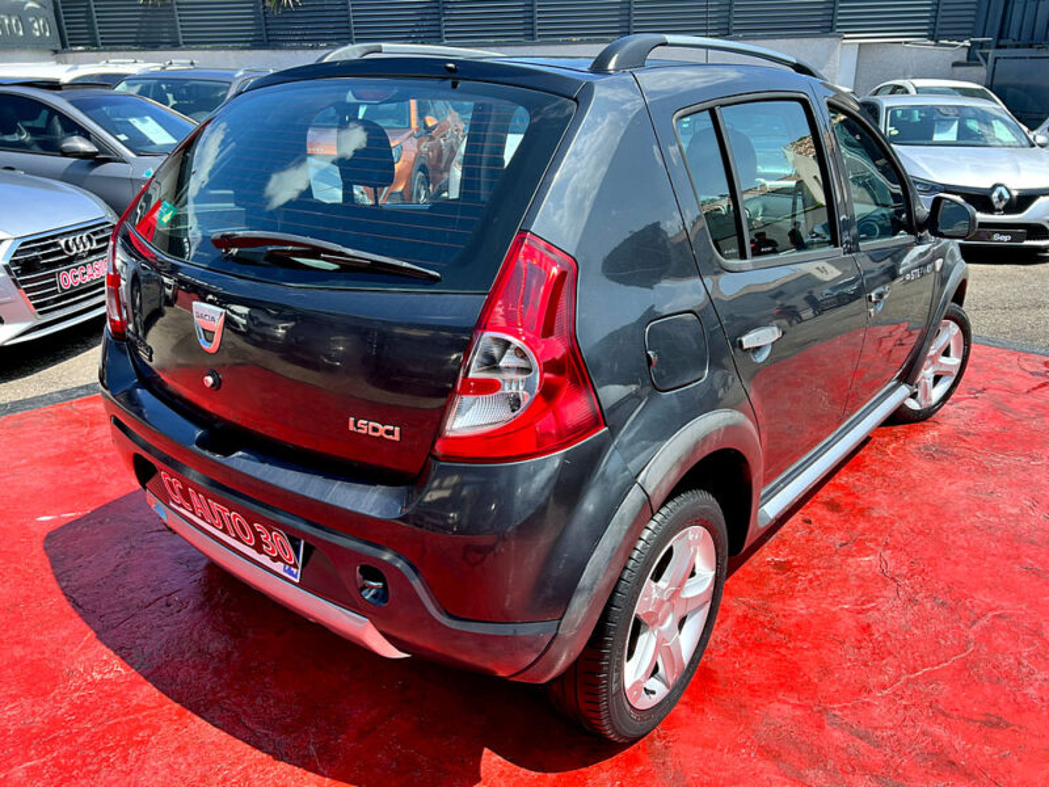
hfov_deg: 67.3
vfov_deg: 53.1
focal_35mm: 26
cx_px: 524
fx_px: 788
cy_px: 394
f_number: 1.5
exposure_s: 1/1511
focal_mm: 5.7
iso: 50
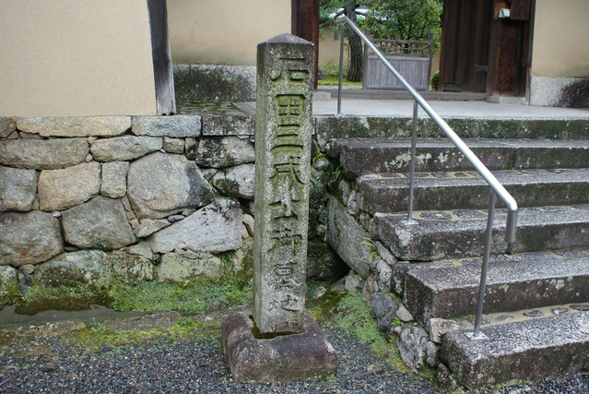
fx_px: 491
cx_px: 294
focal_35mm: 30
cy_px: 197
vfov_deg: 43.7
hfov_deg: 61.9
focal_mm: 20
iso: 100
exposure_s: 1/40
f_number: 4.5
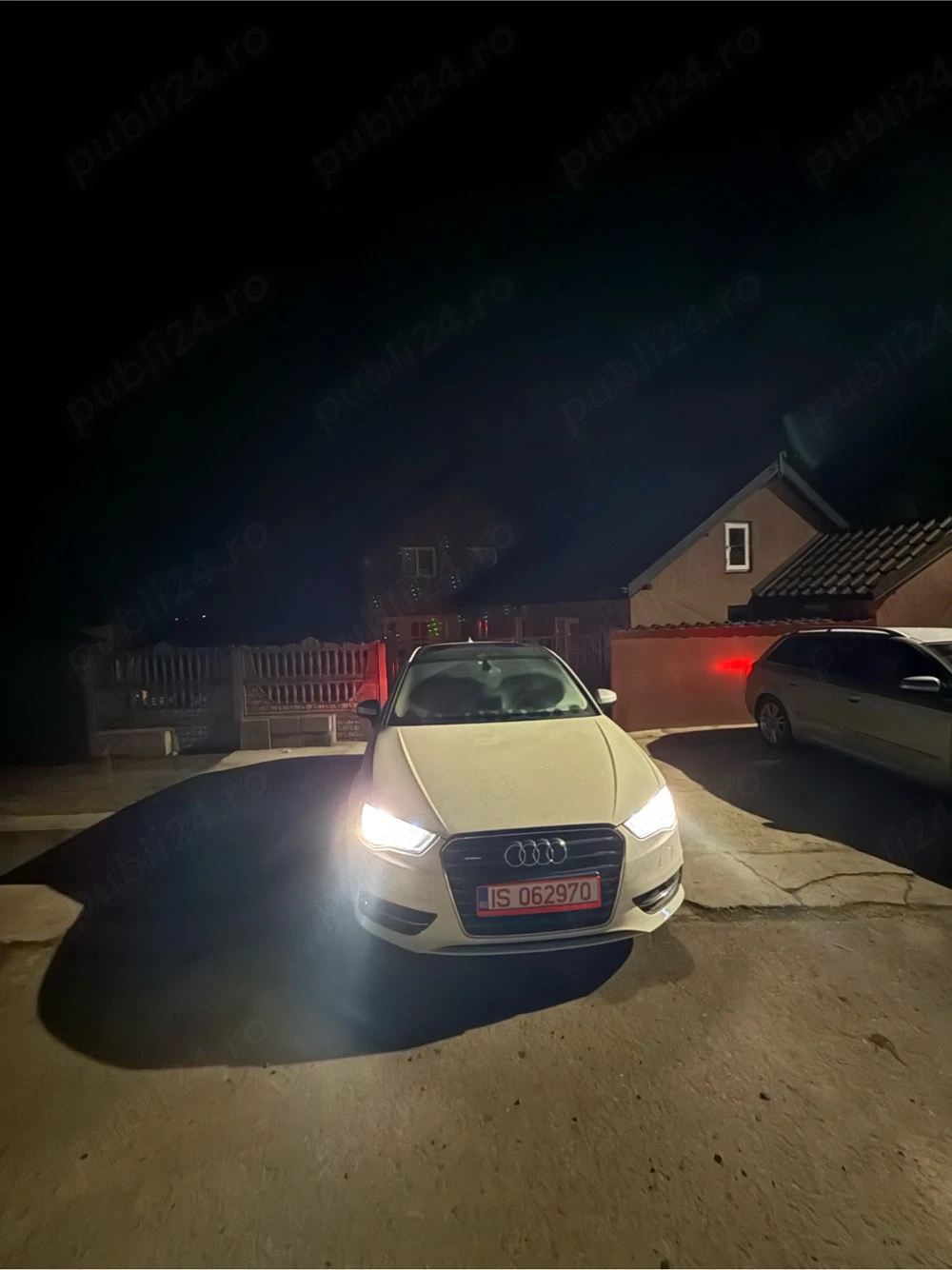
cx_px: 476
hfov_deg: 85.7
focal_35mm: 14
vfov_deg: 102.1
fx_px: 514
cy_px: 635
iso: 2500
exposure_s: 1/10
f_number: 2.2
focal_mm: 2.22
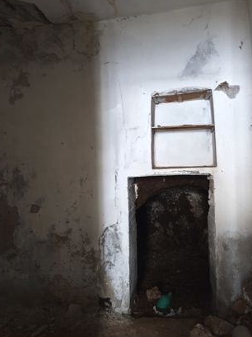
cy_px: 156
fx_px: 291
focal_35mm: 30
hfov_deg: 46.6
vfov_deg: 59.9
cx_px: 146
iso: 5000
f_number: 1.7
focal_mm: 5.35
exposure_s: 1/20
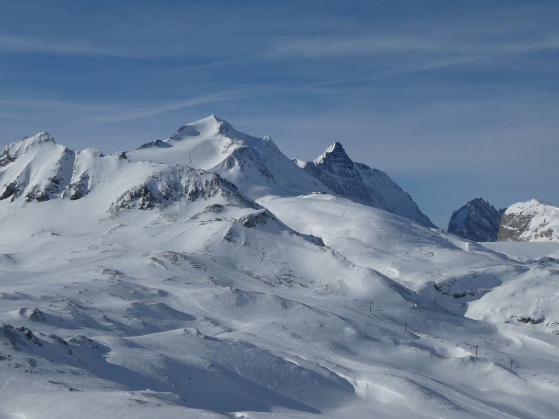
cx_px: 278
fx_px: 1163
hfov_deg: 27.0
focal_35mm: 72
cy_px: 214
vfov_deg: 20.4
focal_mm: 12.5
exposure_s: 1/800
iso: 80
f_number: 7.1
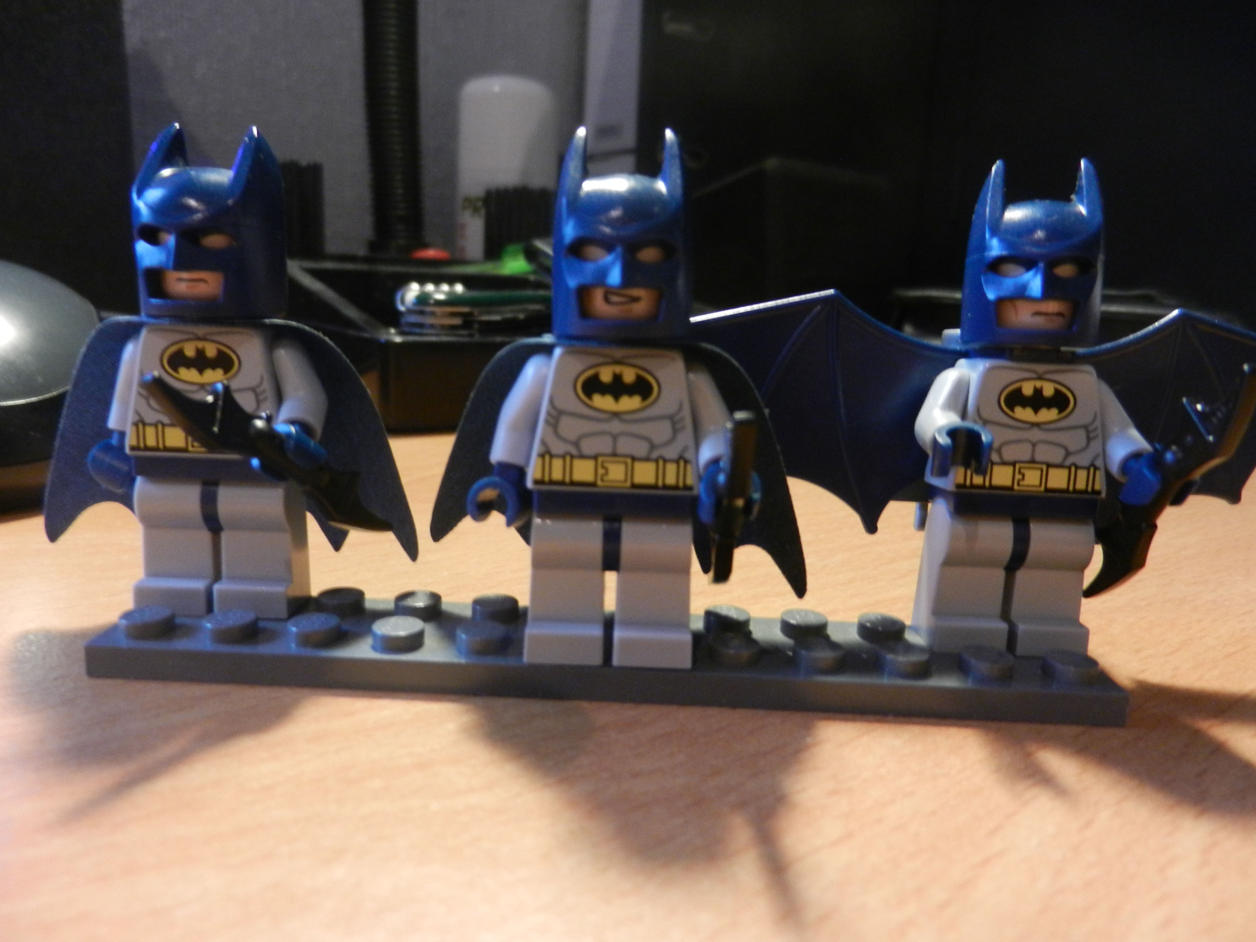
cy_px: 471
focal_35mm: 25
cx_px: 628
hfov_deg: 69.4
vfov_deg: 54.9
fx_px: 907
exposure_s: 1/10
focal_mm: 4.5
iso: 400
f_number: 3.5
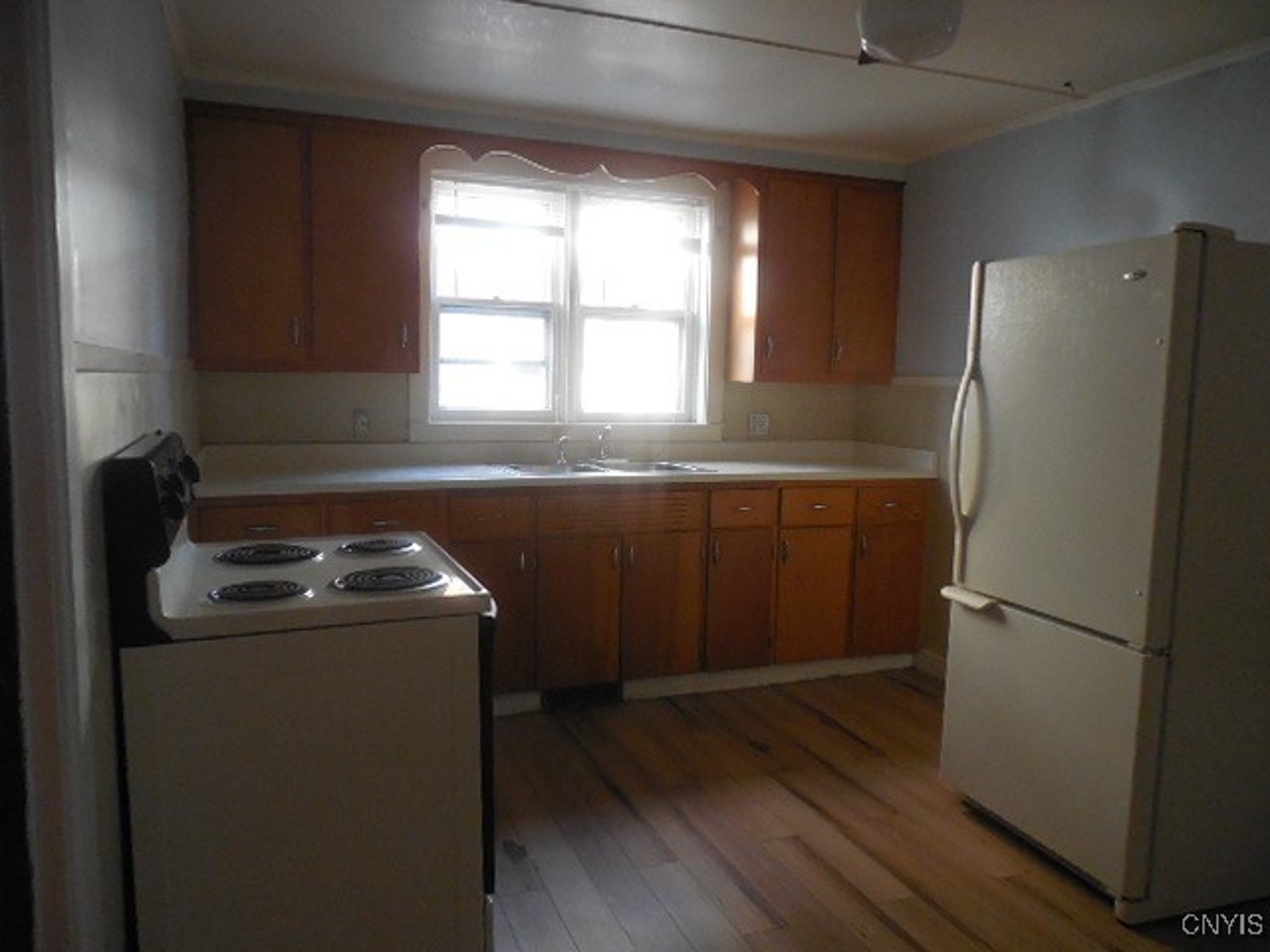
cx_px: 635
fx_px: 917
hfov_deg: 69.4
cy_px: 476
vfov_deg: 54.9
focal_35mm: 25
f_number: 3.3
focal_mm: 4.5
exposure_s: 1/30
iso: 800
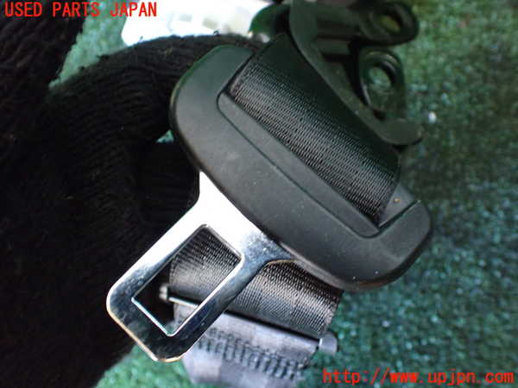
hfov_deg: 60.0
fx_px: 449
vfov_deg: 46.8
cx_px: 259
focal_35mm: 30
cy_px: 194
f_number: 2.3
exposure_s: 1/30
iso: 1000
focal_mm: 5.4
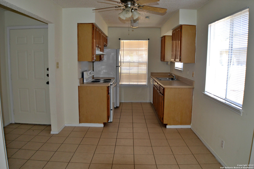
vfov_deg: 40.0
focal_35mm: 33
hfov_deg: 57.2
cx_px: 127
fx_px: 233
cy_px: 84
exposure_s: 1/125
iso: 400
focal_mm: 22
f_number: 4
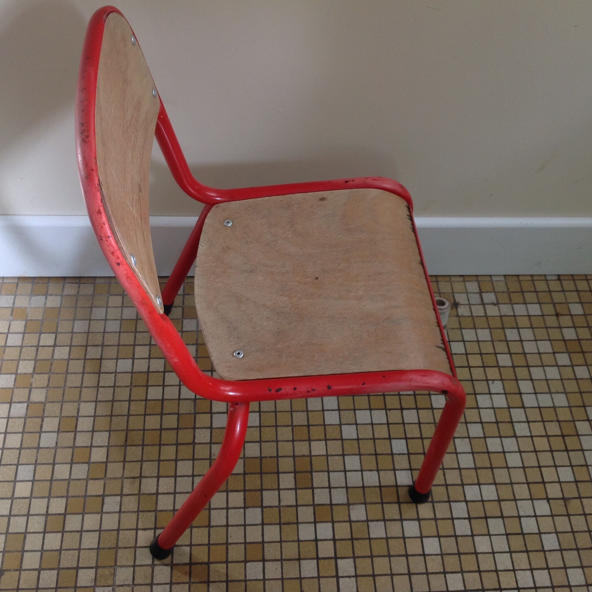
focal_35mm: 42
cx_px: 305
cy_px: 294
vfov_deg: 40.0
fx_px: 813
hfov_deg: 40.0
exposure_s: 1/24
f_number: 2.4
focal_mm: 4.28
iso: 50
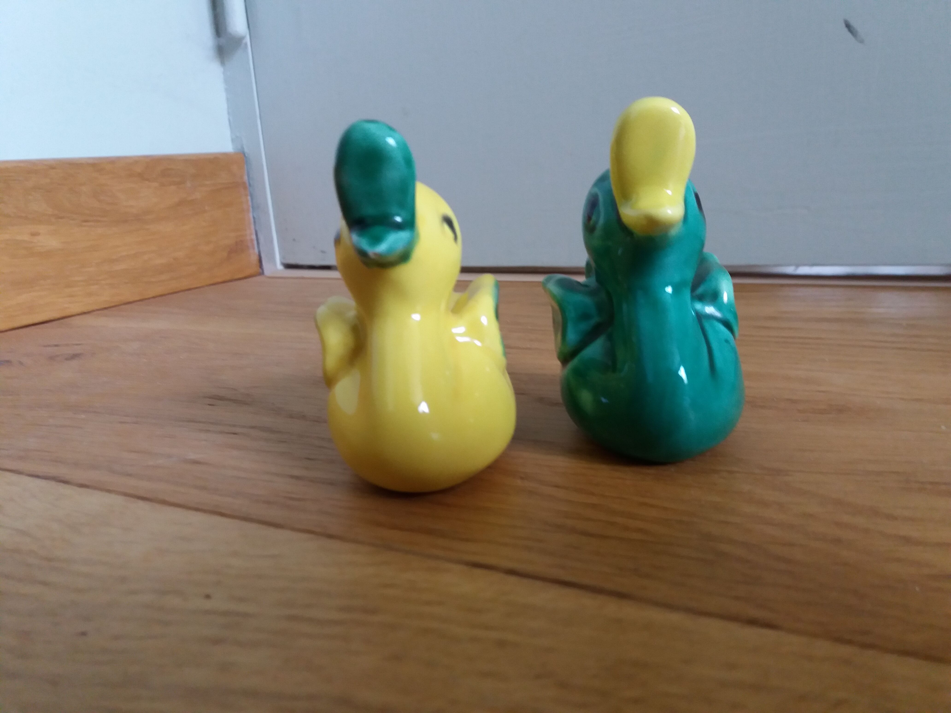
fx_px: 769
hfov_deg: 63.4
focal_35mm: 28
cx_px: 476
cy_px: 356
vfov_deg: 49.7
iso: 160
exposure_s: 1/20
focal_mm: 3.7
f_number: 1.9
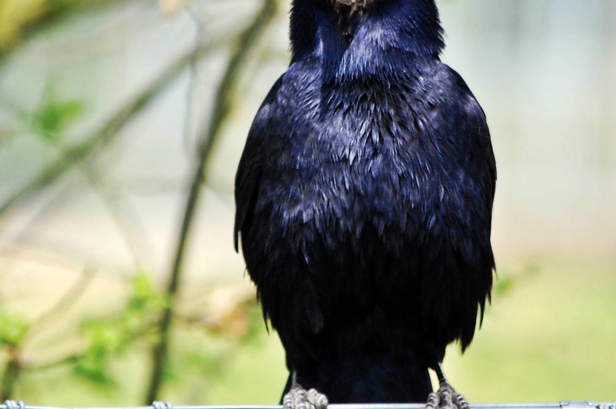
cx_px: 322
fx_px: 12152
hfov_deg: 2.9
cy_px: 168
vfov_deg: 1.9
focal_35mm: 711
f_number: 5.6
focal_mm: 300
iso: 560
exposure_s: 1/500
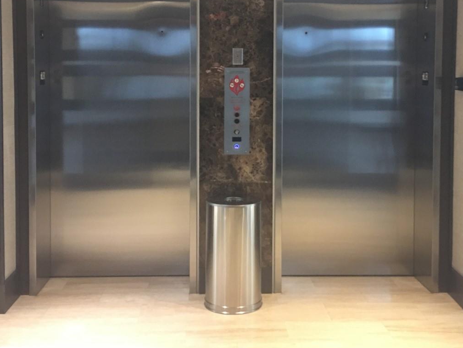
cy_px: 108
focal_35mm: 46
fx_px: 615
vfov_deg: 31.2
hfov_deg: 41.2
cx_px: 231
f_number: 2.2
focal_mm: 4.15
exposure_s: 1/10
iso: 80
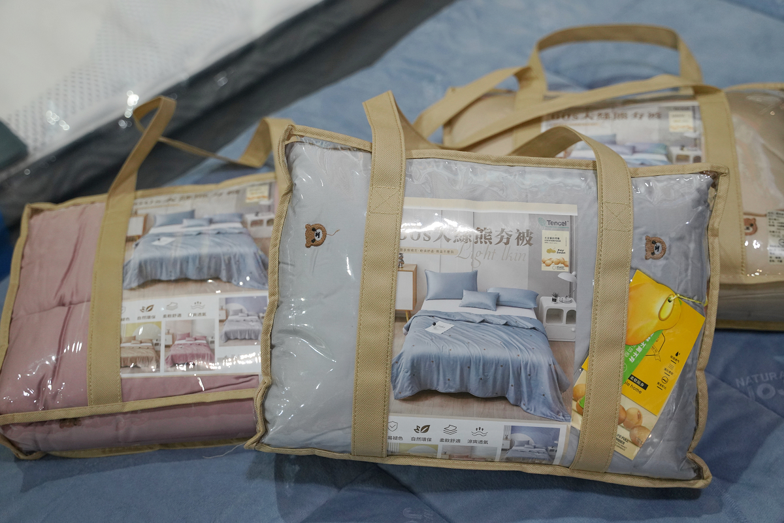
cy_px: 262
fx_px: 980
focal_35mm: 45
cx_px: 392
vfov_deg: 29.9
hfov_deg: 43.6
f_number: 2.8
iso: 2000
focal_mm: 45
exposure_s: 1/160
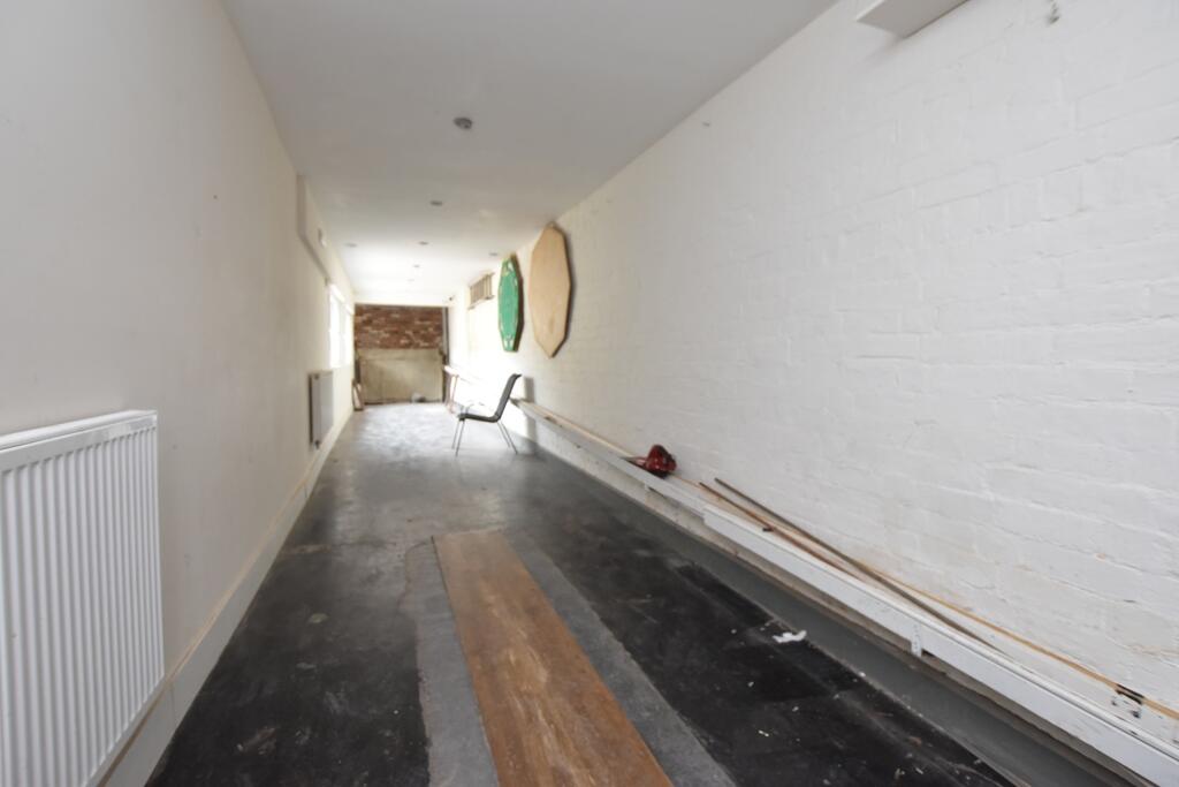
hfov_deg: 100.4
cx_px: 590
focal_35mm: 15
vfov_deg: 77.3
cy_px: 394
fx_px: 491
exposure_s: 1/60
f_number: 3.5
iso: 900
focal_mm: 10
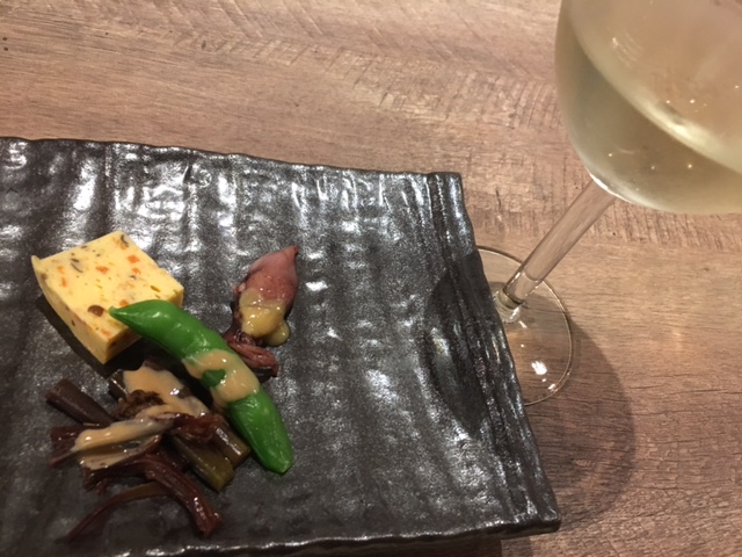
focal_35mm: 29
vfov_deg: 48.2
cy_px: 278
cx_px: 371
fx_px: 622
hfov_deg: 61.7
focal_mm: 4.15
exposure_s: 1/15
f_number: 2.2
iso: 400
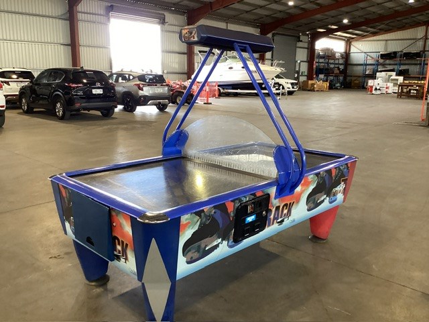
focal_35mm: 31
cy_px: 161
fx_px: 384
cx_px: 214
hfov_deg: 58.4
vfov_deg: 45.4
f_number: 2.4
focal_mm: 3.3
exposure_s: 1/50
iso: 250
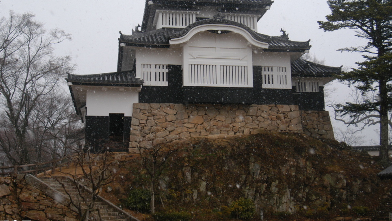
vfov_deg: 23.9
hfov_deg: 41.3
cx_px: 200
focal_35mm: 50
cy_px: 93
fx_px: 520
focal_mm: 30
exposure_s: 1/125
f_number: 5.6
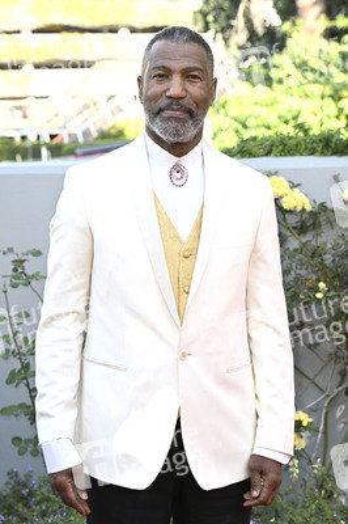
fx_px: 1002
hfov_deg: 19.7
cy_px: 262
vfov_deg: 29.3
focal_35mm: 69
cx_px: 174
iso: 640
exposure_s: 1/320
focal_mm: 69
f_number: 5.6
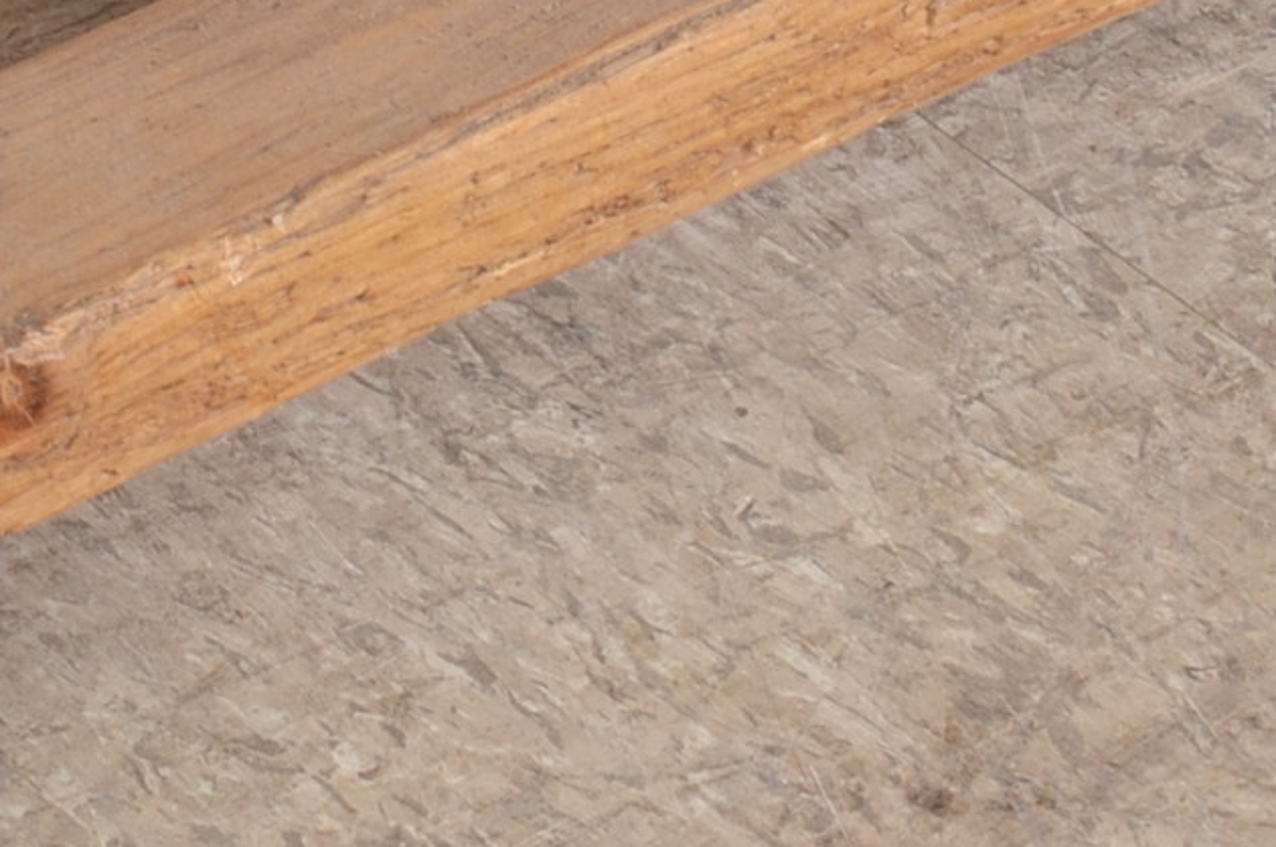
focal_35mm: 469
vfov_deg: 2.9
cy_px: -513
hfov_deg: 4.4
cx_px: -97
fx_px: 16598
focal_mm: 80
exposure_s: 1/80
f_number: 13
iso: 125
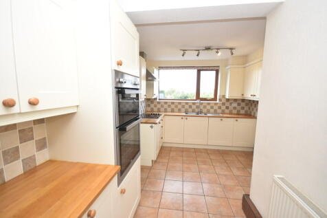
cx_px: 164
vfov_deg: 77.3
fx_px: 136
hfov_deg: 100.4
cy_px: 109
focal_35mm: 15
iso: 1250
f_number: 4
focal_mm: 10
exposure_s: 1/125
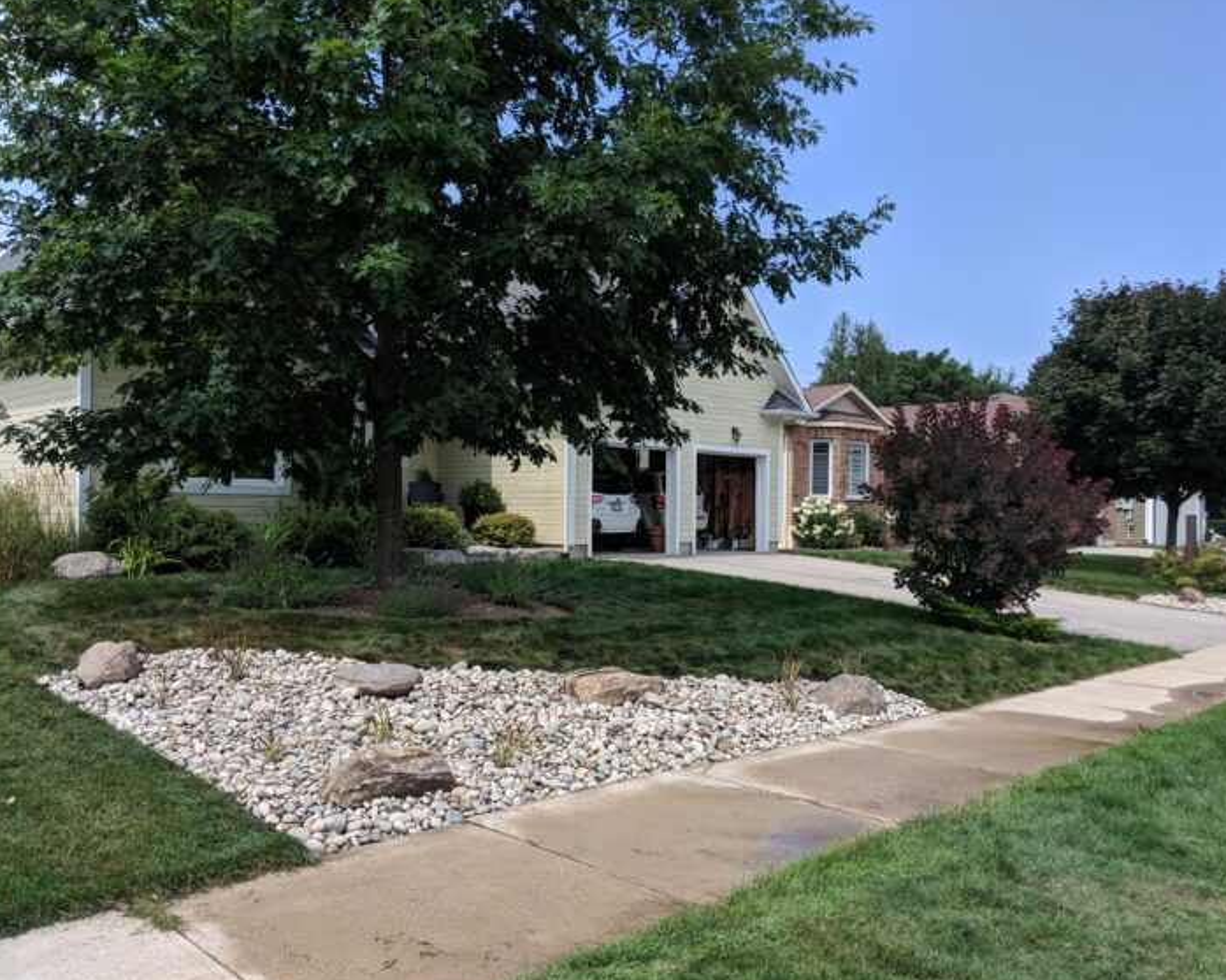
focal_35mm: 29
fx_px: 1052
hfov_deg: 60.5
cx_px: 602
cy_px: 495
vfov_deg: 50.0
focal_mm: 4.44
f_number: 1.8
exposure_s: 1/2597
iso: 67
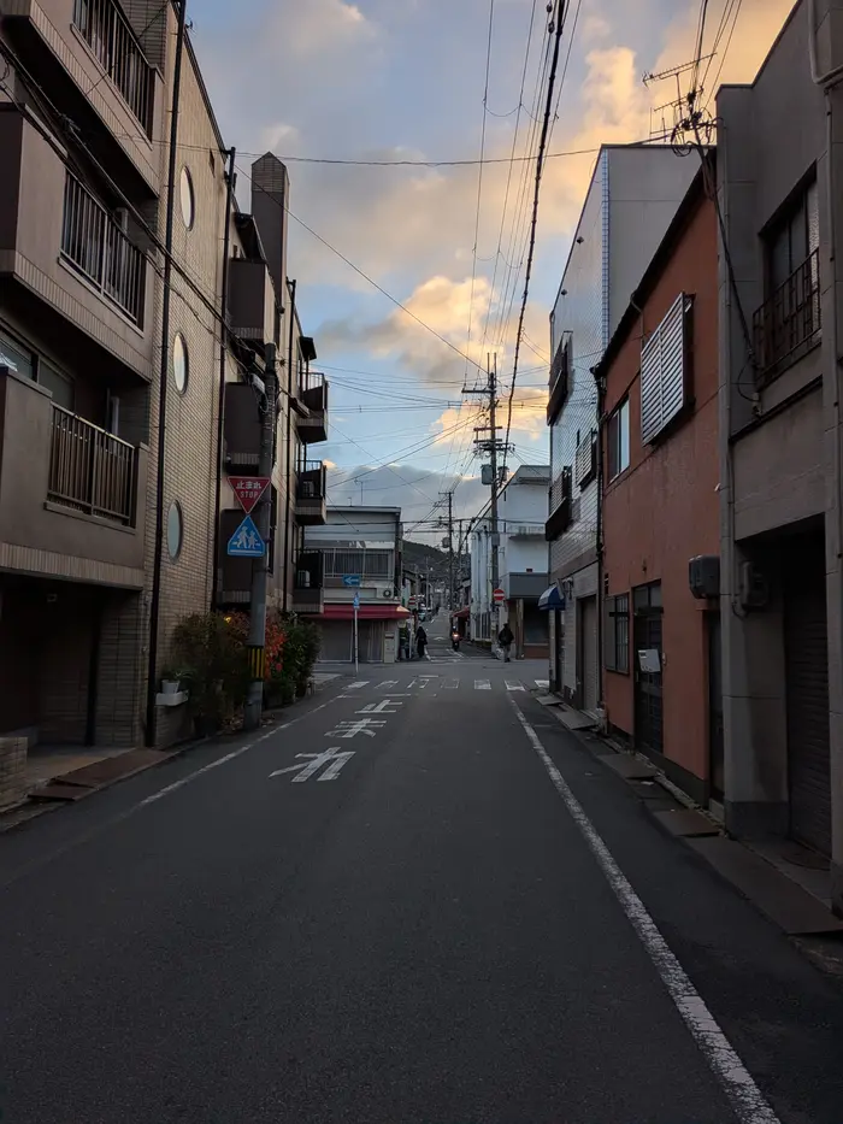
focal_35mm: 24
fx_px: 779
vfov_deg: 71.6
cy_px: 562
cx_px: 422
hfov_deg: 56.8
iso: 25
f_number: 1.7
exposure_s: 1/776
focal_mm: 4.53
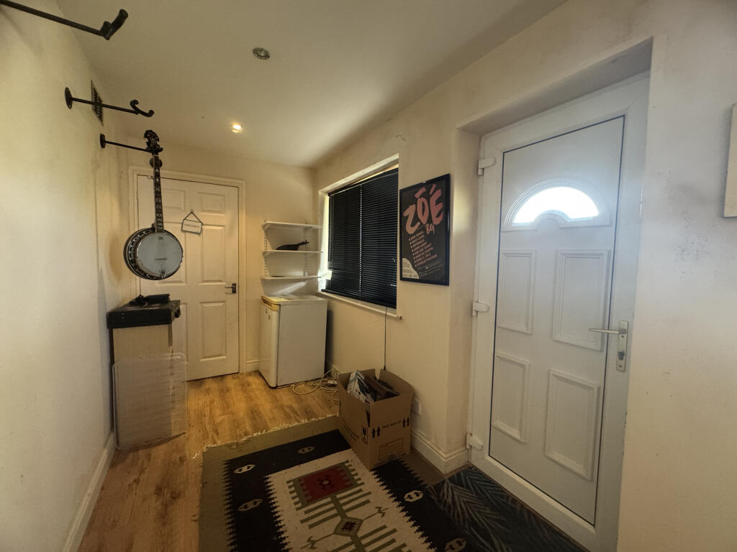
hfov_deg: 102.1
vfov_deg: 85.7
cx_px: 368
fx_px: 298
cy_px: 276
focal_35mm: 14
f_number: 2.2
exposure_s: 1/50
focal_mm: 2.22
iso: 640
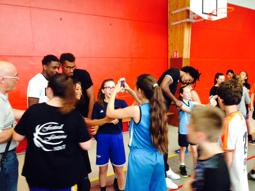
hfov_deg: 55.4
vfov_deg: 42.9
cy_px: 96
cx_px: 128
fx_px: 243
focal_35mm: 33
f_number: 2.4
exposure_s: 1/20
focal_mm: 4.12
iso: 125
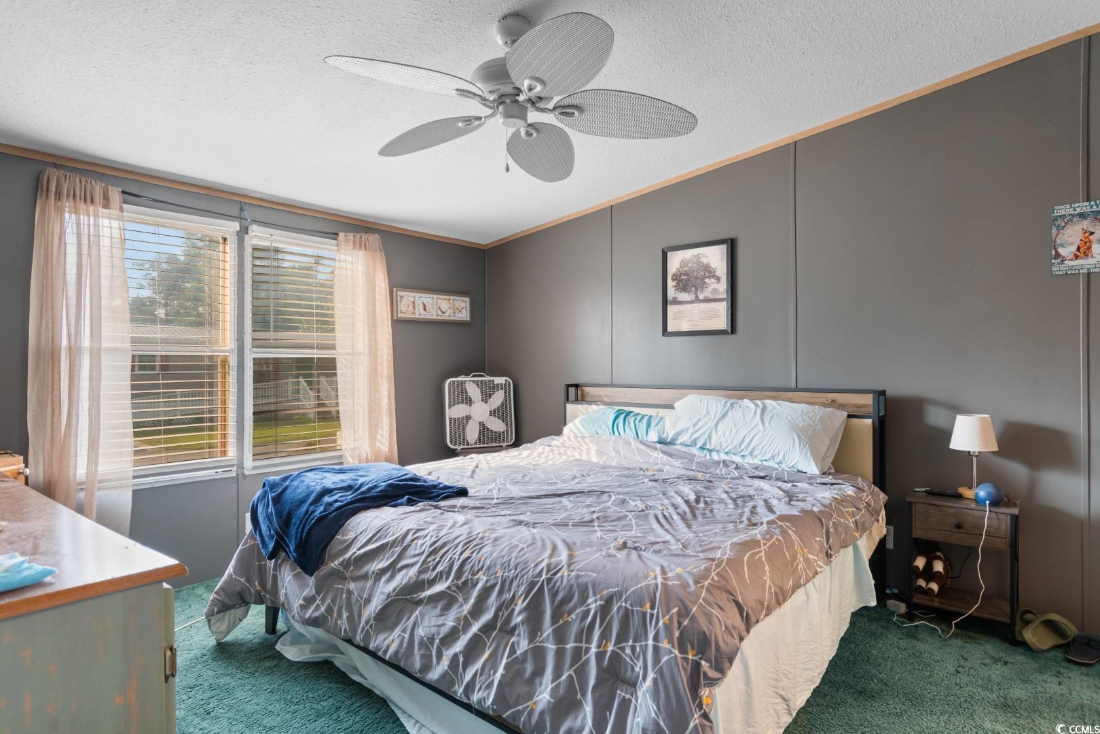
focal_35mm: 19
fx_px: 581
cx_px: 550
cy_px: 367
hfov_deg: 86.9
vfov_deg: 64.6
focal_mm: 13
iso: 100
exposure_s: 2
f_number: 4.8
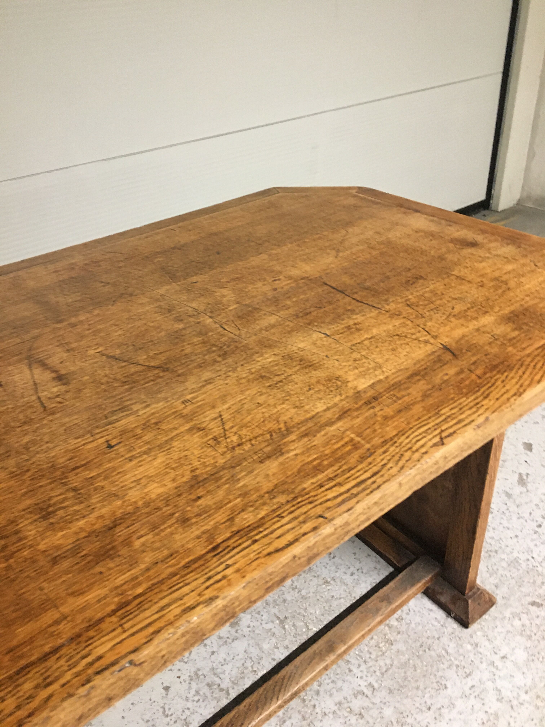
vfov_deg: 61.7
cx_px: 272
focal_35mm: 29
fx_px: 609
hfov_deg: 48.2
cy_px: 364
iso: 200
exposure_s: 1/20
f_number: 2.2
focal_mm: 4.15
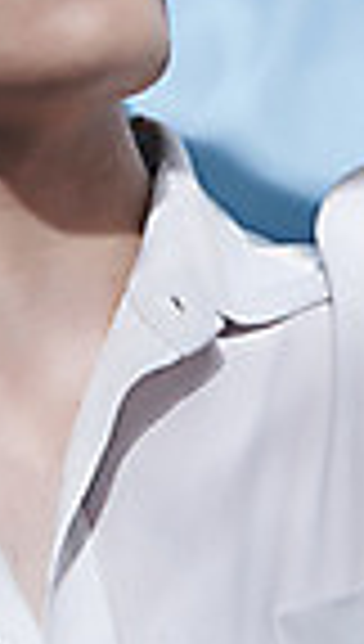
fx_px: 2099
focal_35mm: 123
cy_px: -32
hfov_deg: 9.7
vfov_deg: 16.9
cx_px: -155
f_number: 5.6
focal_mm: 42
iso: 64
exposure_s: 1/125
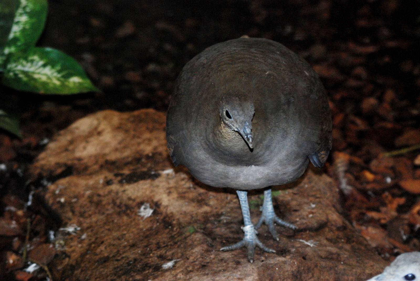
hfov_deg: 13.7
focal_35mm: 150
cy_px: 140
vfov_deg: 9.2
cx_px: 210
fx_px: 1752
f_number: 5.6
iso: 1600
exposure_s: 1/60
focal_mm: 100
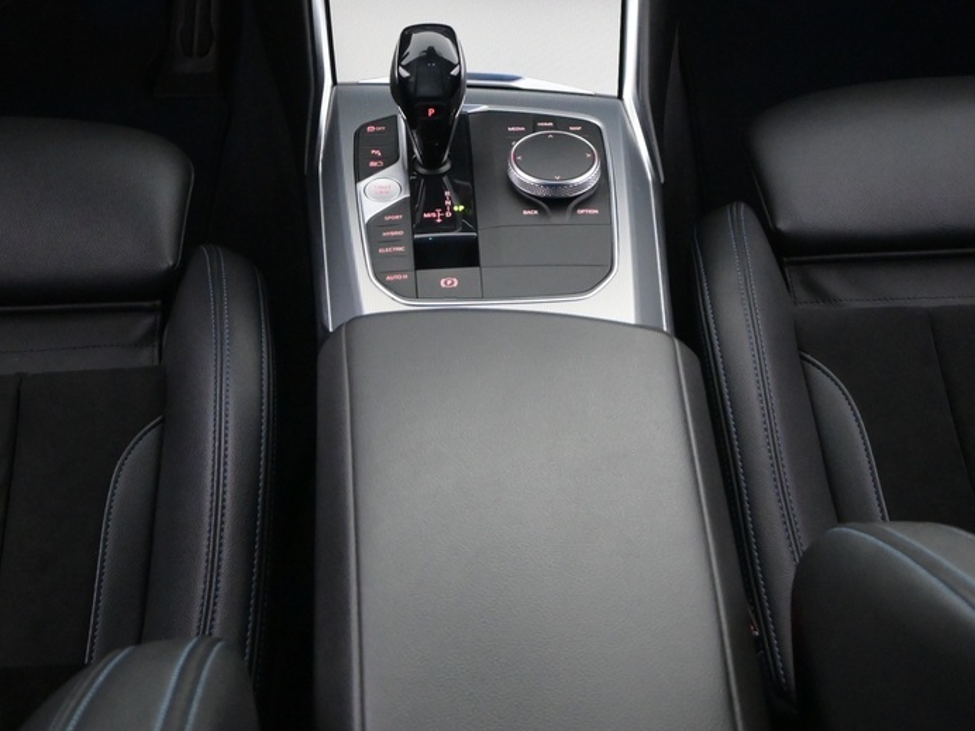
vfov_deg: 26.0
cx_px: 465
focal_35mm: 54
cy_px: 54
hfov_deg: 35.5
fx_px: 1521
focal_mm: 16
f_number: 3.5
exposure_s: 1/40
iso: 2500
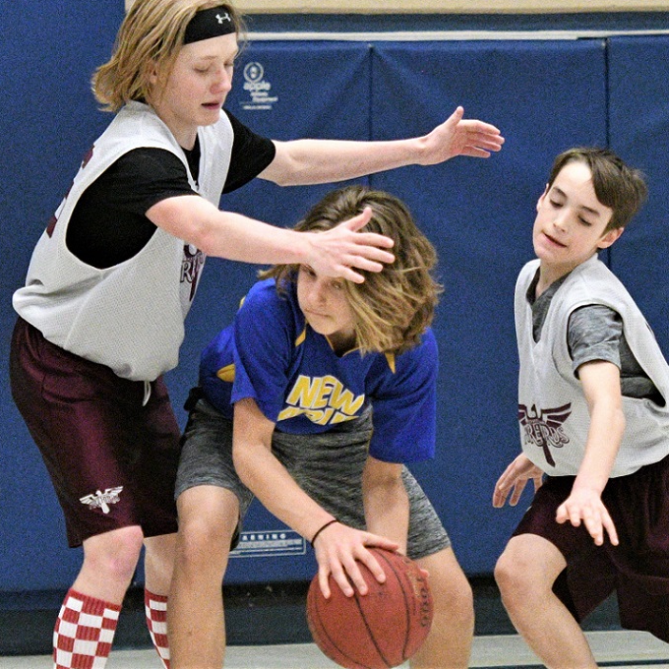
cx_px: 354
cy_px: 334
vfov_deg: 6.8
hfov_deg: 6.8
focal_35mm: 259
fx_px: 5655
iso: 14400
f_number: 2.8
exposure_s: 1/1000
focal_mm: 135
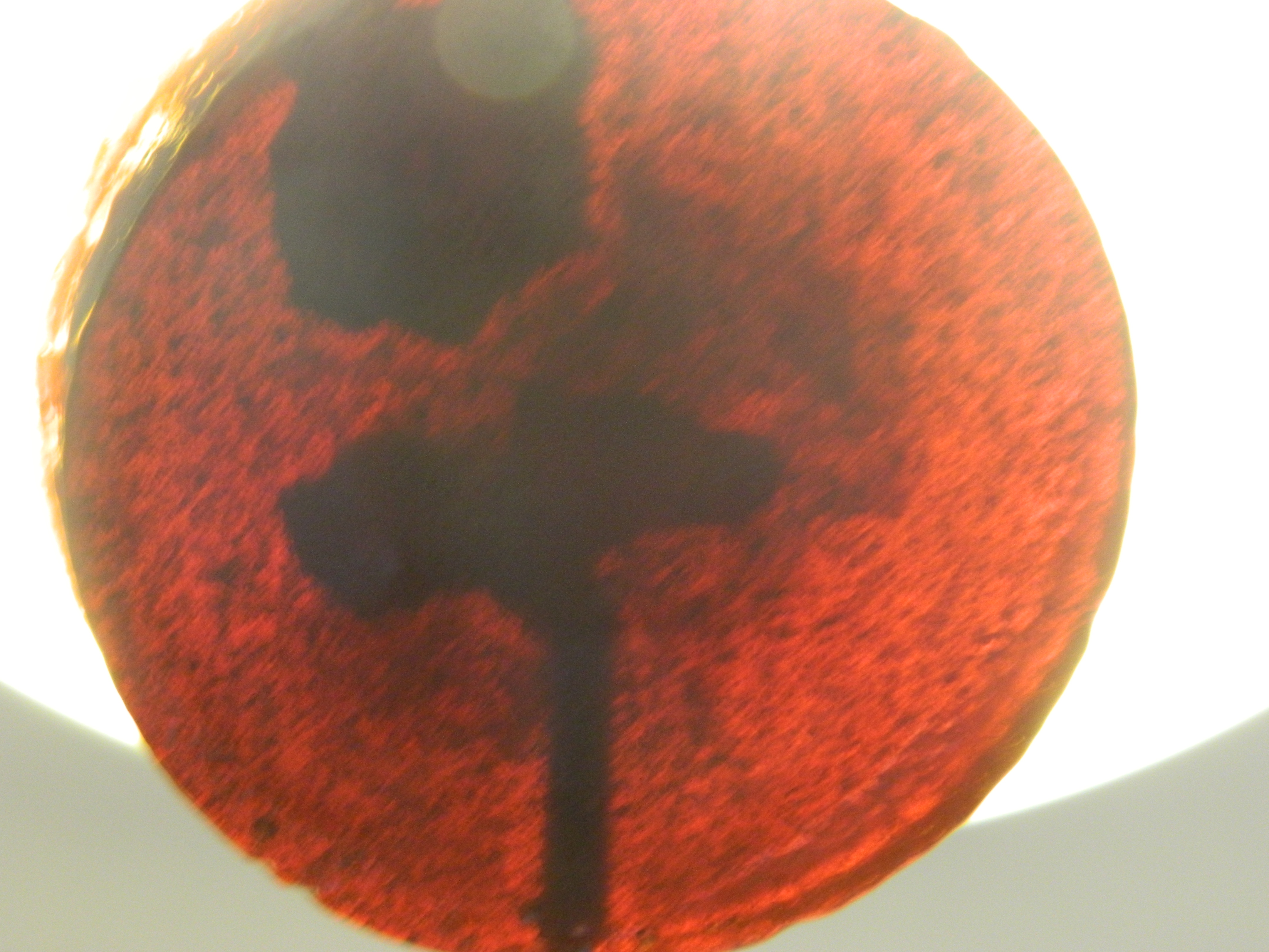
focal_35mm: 103
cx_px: 634
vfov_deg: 14.4
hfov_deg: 19.1
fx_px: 3776
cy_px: 476
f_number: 4.5
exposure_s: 1/10
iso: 400
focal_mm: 18.6
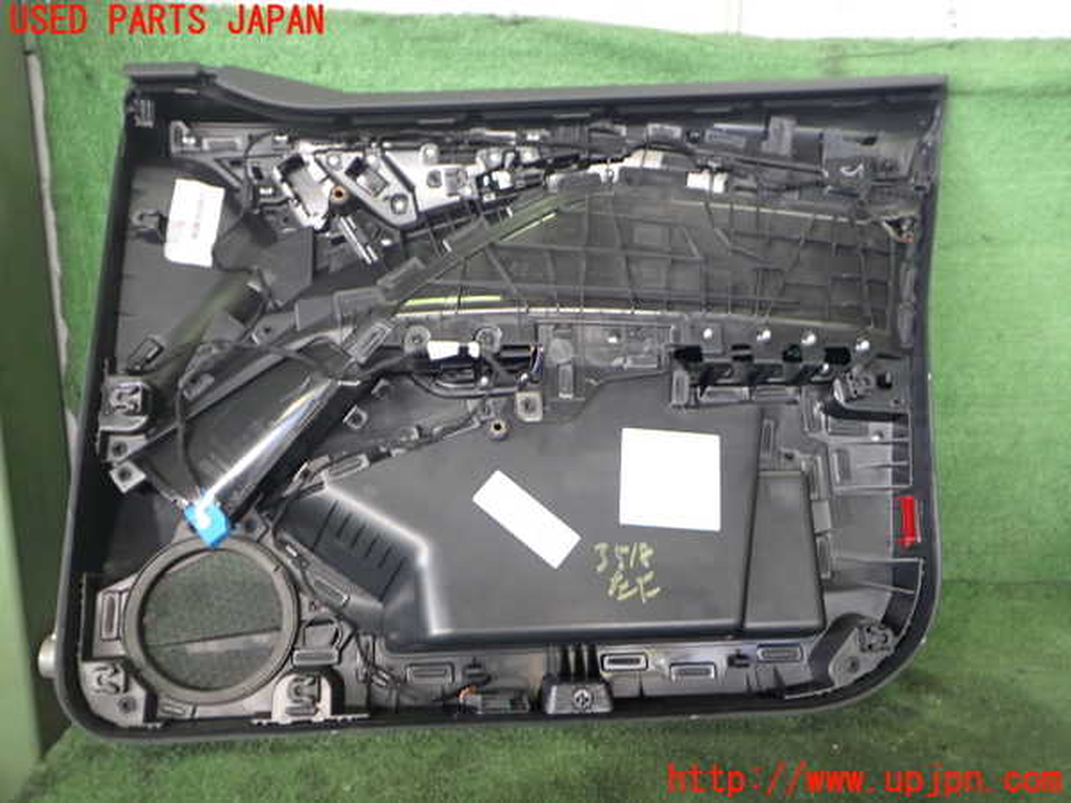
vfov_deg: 46.8
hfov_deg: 60.0
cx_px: 536
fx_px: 928
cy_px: 402
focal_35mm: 30
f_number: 2.3
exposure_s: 1/30
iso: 200
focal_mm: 5.4
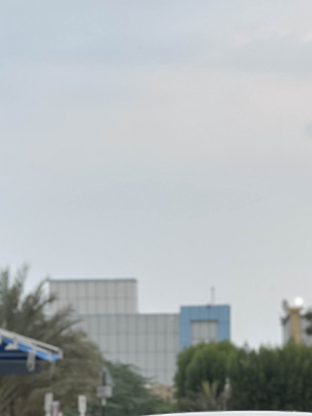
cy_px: 353
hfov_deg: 7.1
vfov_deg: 9.4
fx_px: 2523
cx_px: 232
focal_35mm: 210
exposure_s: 1/121
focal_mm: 9
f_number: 2.8
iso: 80
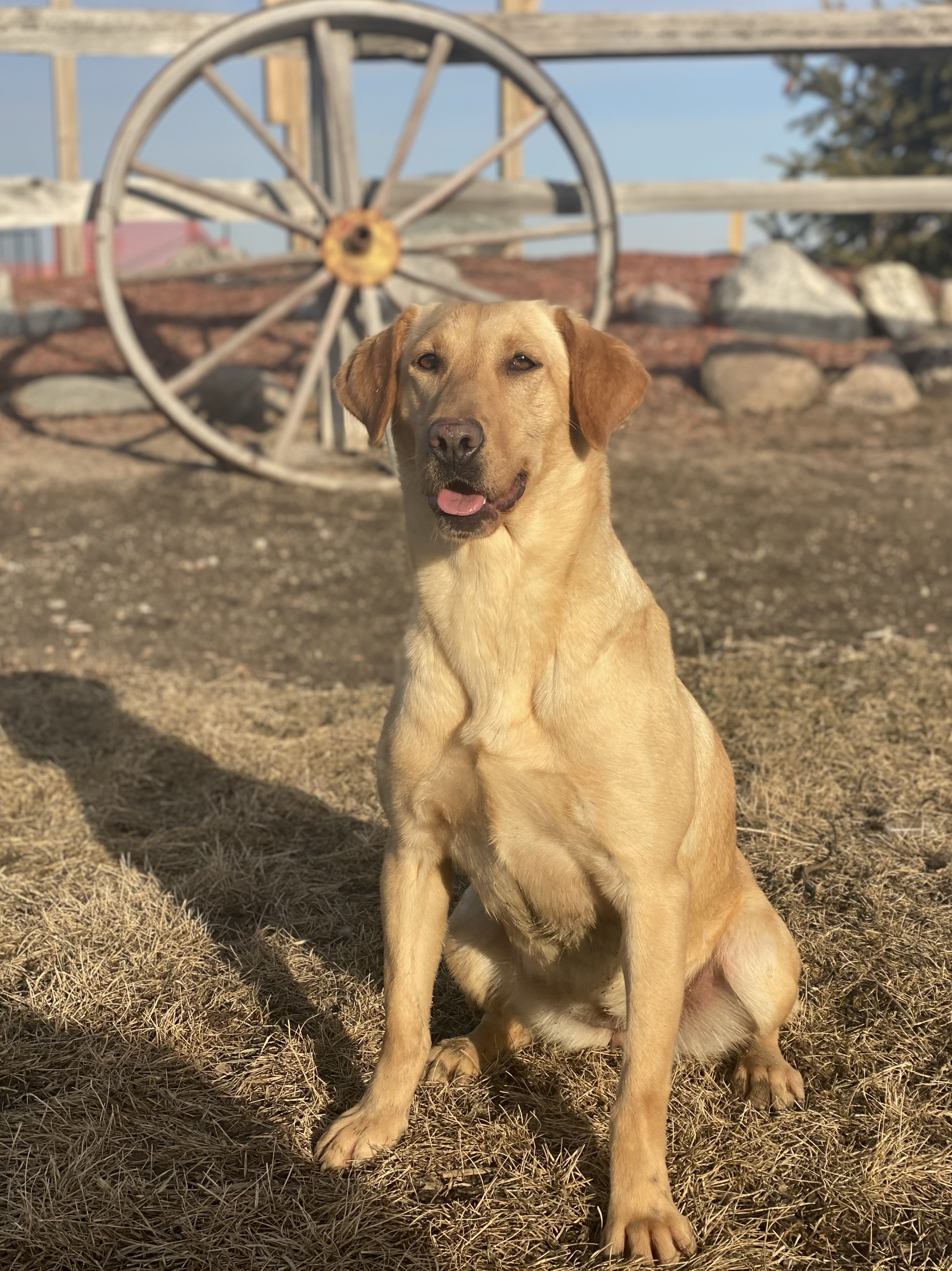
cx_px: 476
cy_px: 636
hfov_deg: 28.0
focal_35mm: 52
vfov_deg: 36.8
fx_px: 1907
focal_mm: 6
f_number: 2
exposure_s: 1/1497
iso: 20
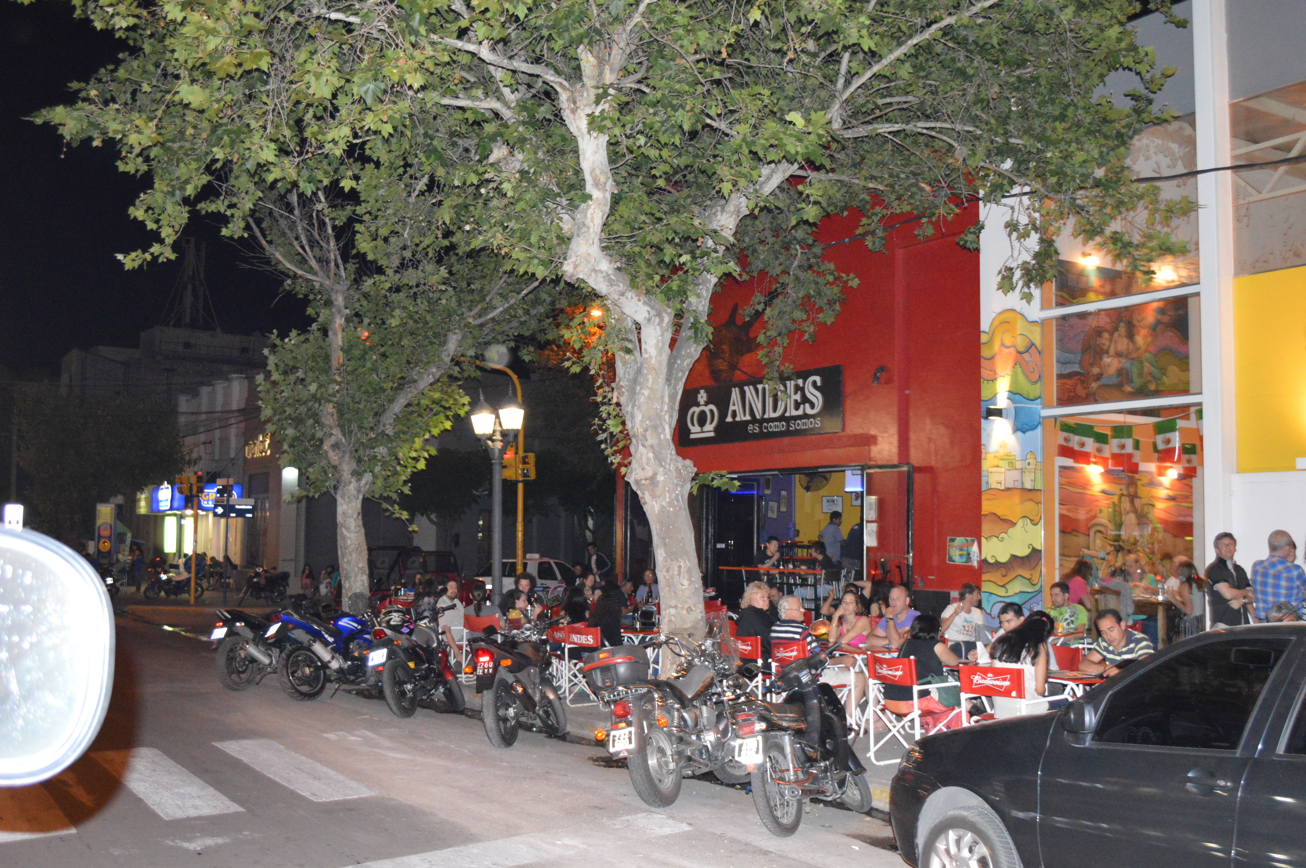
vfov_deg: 36.8
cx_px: 653
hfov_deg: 53.2
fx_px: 1305
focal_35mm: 36
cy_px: 434
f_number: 4
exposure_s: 1/60
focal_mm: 24
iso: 3200
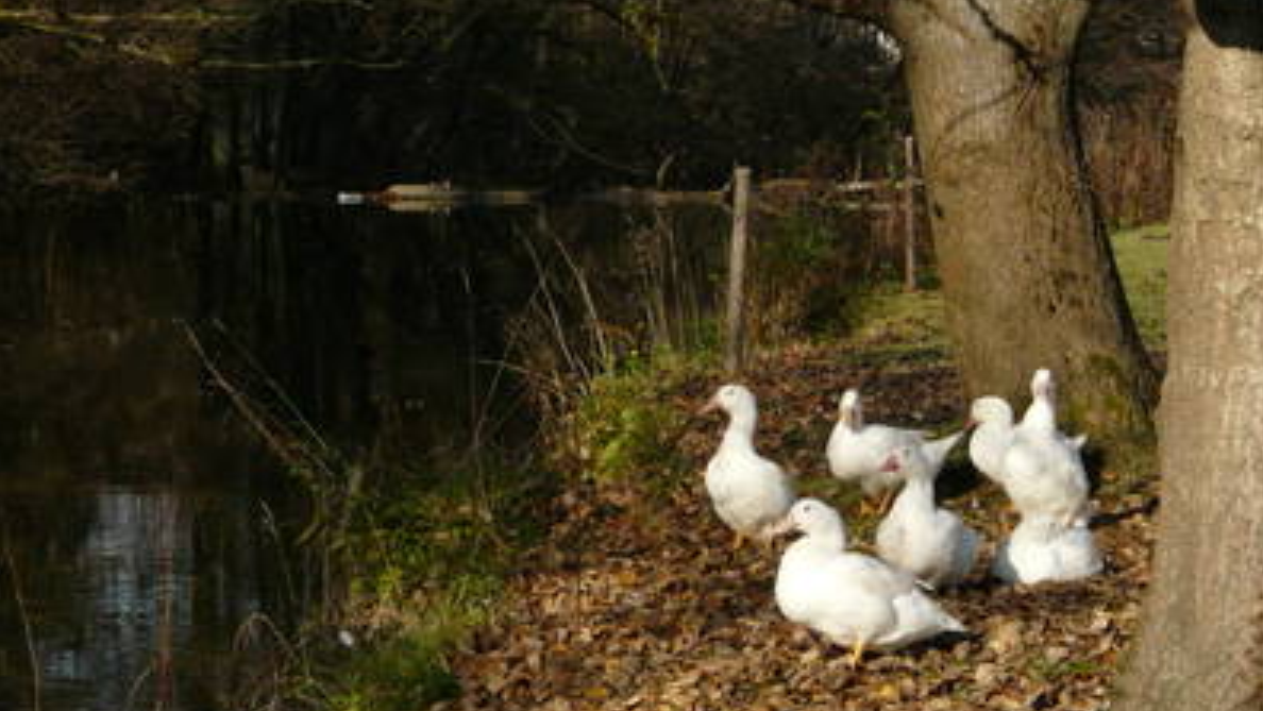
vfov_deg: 7.5
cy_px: 312
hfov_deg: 13.2
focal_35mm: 163
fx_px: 5460
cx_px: 632
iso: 400
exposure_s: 1/800
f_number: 8
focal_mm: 24.4
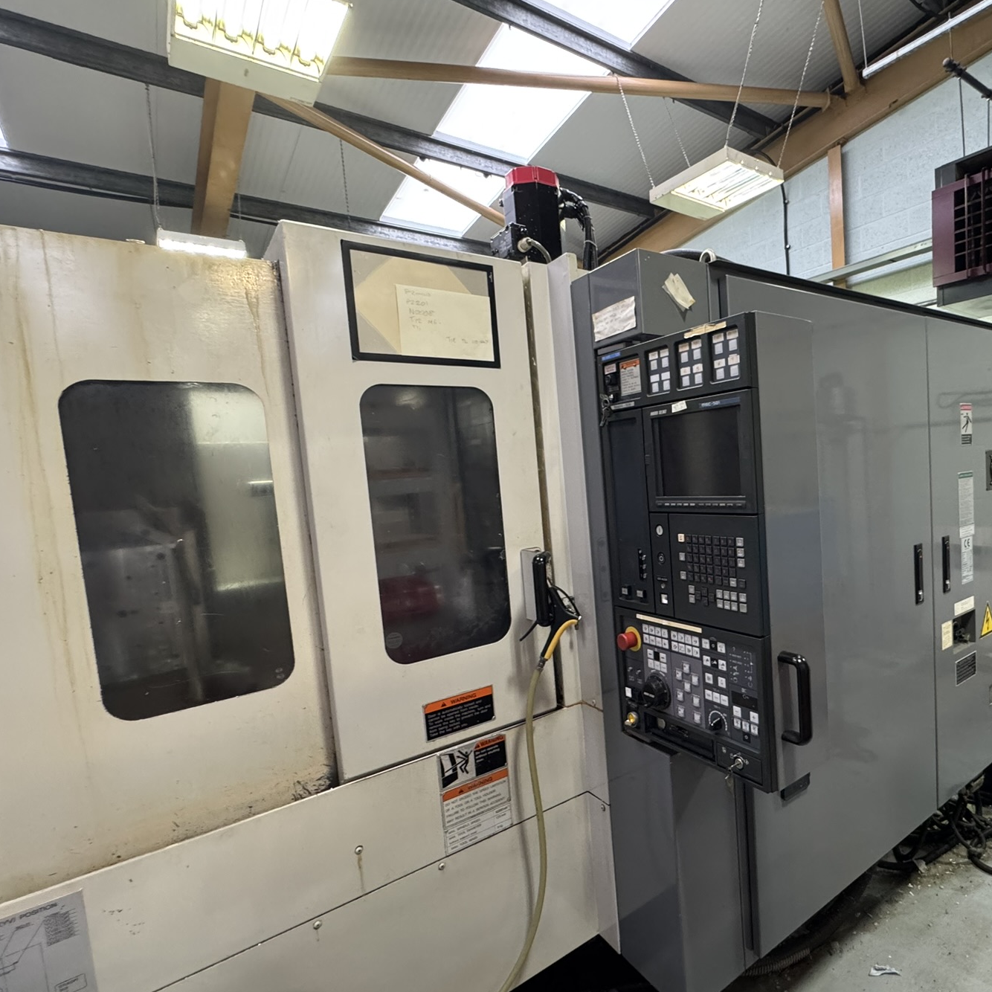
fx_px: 616
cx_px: 658
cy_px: 521
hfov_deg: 75.4
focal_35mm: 19
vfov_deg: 77.6
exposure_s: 1/50
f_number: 2.2
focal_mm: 2.22
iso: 320
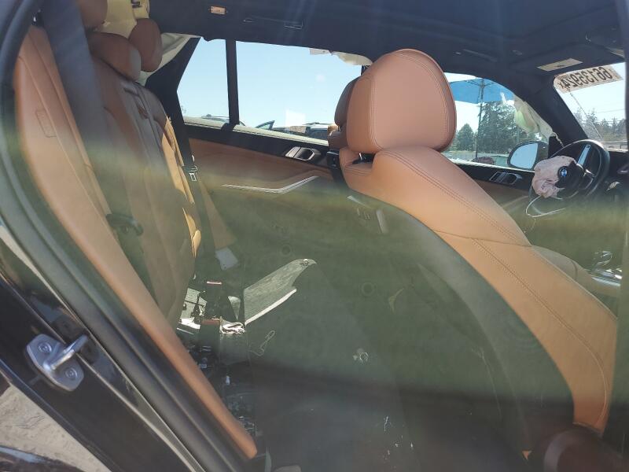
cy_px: 236
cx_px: 314
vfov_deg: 53.1
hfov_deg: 67.3
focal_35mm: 26
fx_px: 472
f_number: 1.5
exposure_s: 1/294
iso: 50
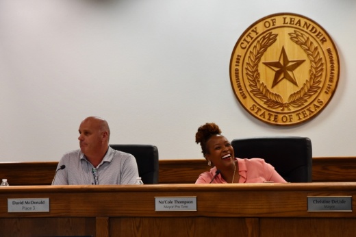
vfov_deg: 13.0
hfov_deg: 19.5
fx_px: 1038
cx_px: 178
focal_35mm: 105
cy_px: 118
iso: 1250
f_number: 4.5
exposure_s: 1/80
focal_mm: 70
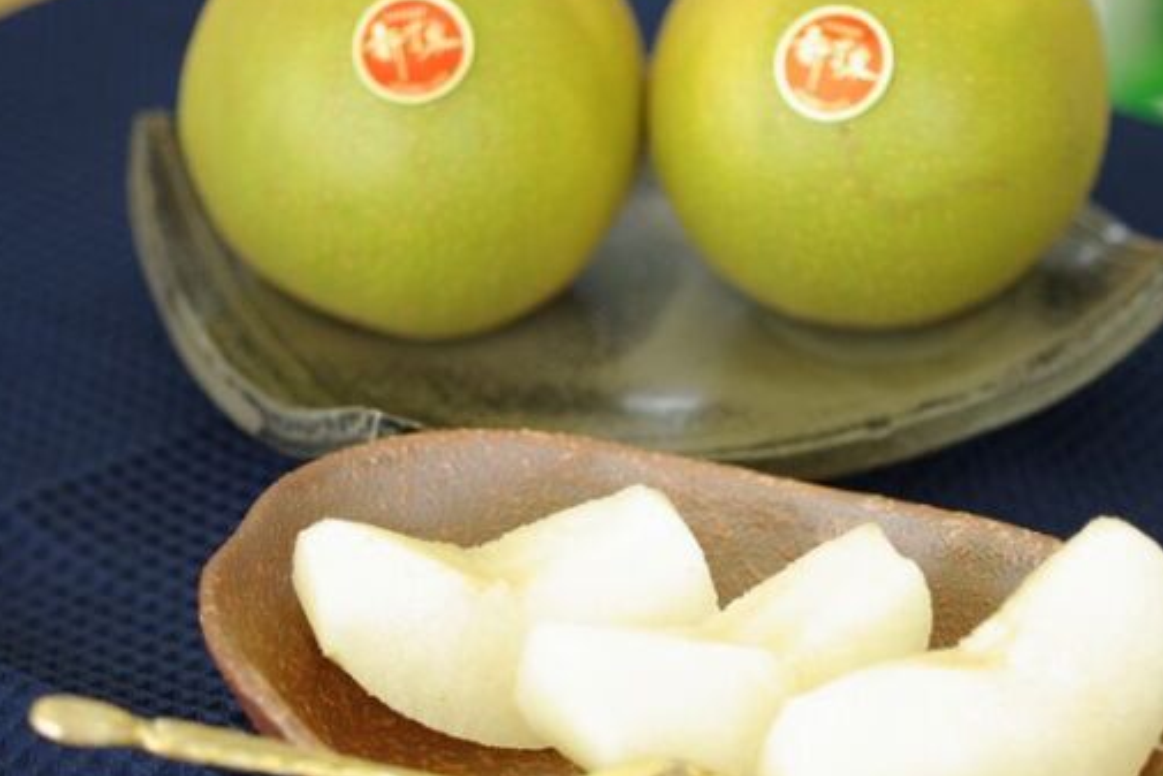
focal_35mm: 95
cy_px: 424
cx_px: 721
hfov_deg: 21.4
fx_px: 3070
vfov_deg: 14.4
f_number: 2.8
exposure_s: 1/60
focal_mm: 50
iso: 100
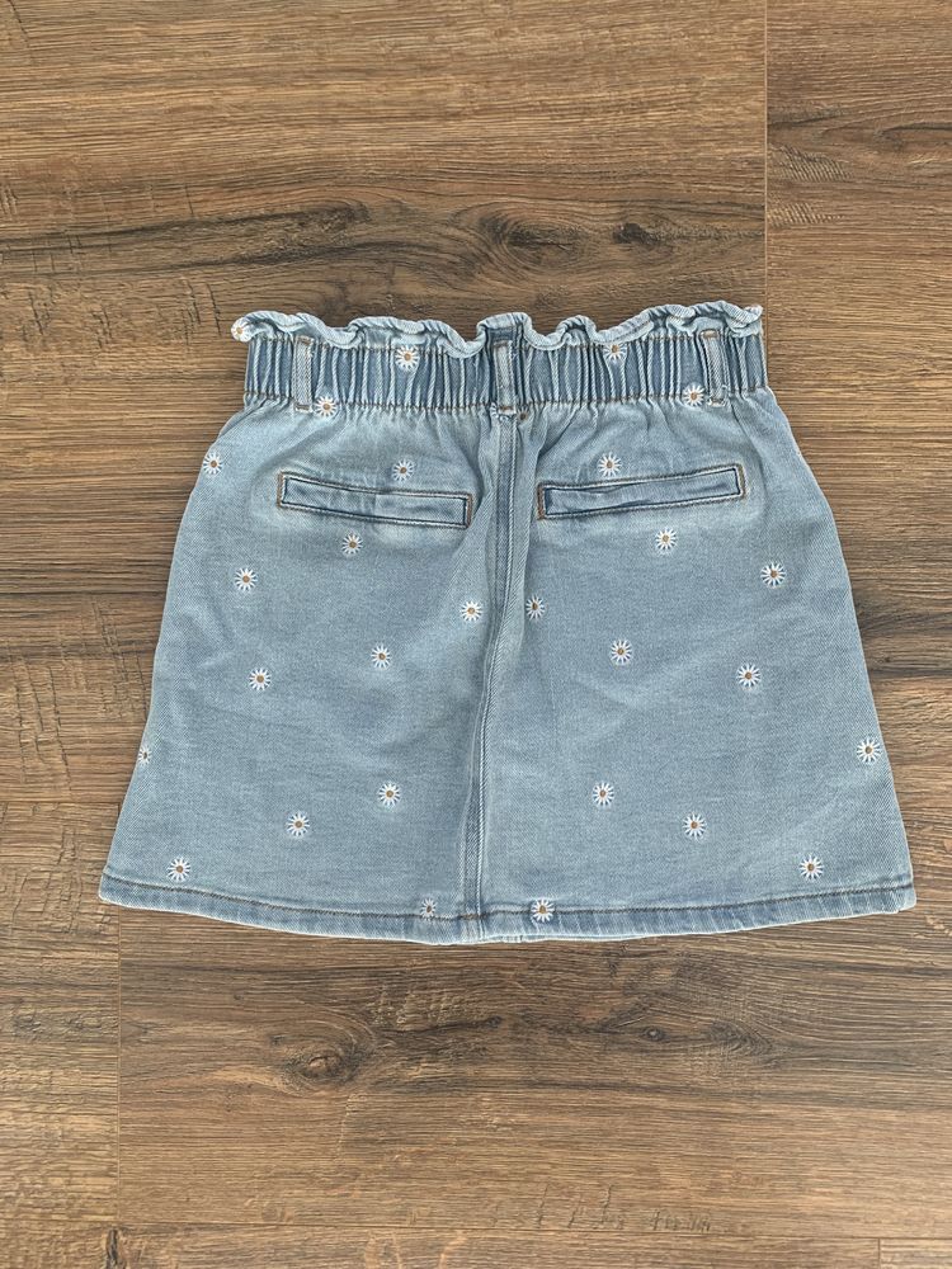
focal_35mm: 26
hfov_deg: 53.1
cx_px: 476
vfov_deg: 67.3
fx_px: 953
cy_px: 634
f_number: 1.8
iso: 100
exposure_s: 1/61
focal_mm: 4.25
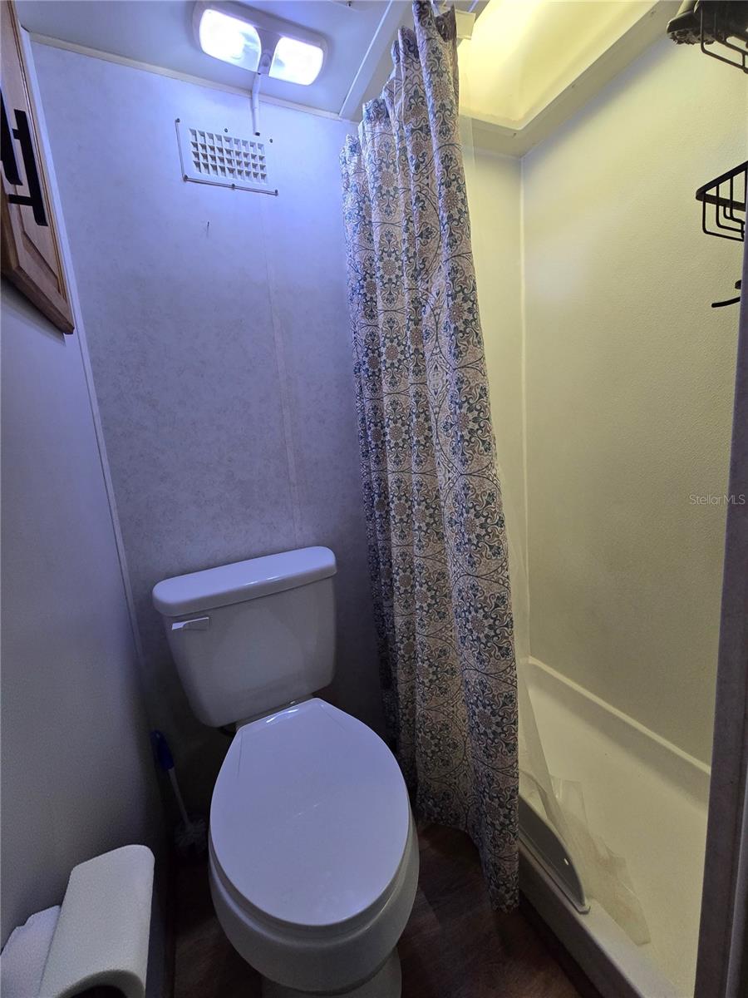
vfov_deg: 106.2
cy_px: 499
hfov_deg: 89.9
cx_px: 374
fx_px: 375
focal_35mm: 13
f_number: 2.2
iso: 250
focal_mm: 2.2
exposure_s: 1/60
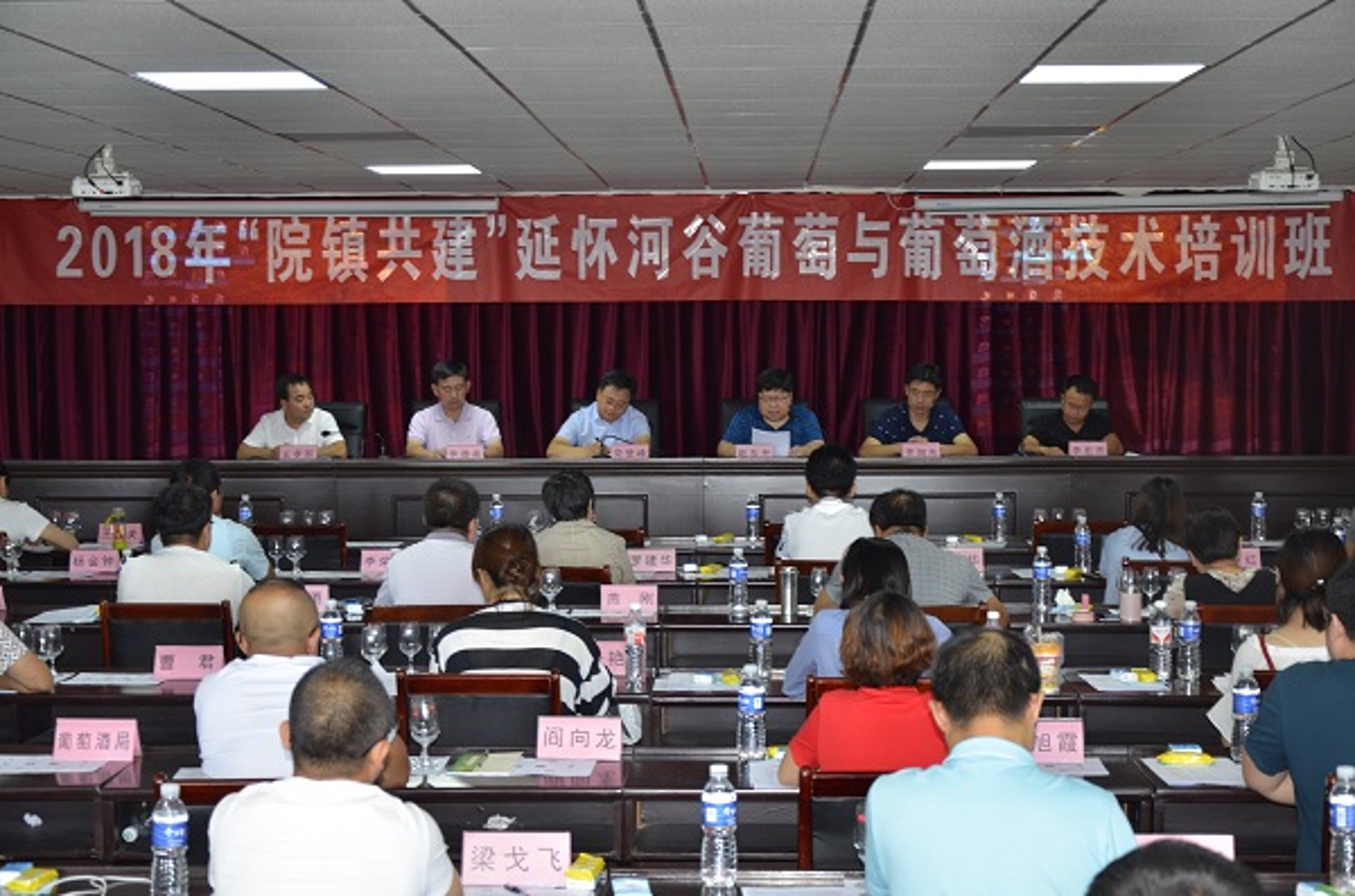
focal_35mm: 63
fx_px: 2366
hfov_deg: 32.0
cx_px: 678
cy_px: 448
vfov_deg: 21.5
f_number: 4.8
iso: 640
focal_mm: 42
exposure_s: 1/60
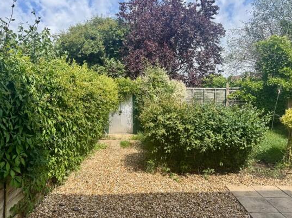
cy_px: 104
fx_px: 219
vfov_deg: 53.0
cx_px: 146
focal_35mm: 26
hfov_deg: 67.3
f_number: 1.78
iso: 80
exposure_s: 1/2331
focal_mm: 6.76
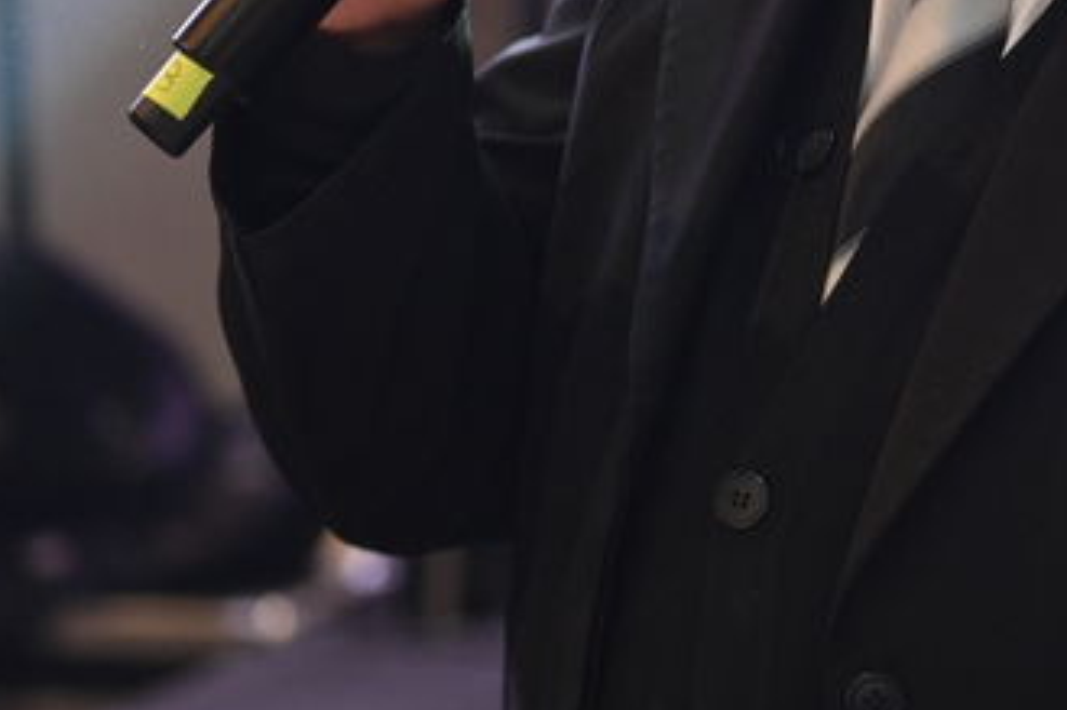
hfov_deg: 9.6
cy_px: 156
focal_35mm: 213
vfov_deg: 6.4
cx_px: 902
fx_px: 6310
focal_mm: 50
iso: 800
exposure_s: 1/200
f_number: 1.8
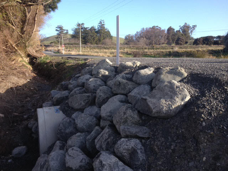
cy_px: 86
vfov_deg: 40.7
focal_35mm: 35
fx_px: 231
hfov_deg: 52.6
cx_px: 114
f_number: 2.4
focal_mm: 4.28
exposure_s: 1/531
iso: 50
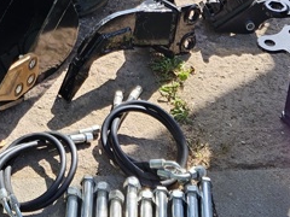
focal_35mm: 96
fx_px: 804
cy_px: -162
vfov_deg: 13.9
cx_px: 68
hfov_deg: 20.3
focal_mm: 5.4
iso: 25
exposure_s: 1/553
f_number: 1.8
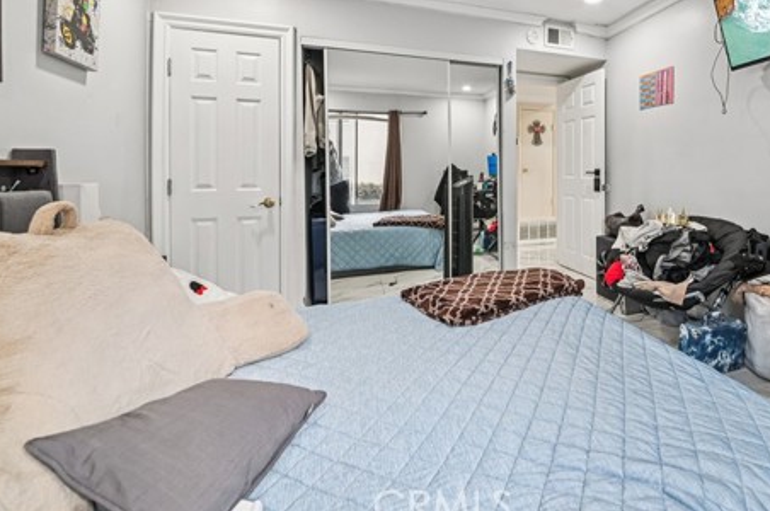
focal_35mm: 17
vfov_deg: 68.2
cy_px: 168
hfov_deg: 90.5
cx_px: 503
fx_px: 363
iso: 250
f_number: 8
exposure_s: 1/8
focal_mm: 12
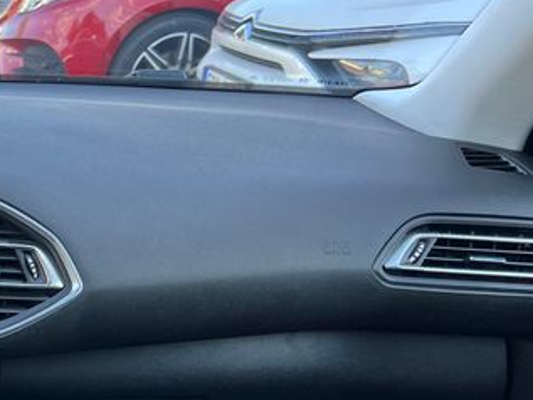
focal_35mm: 84
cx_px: -225
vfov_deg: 17.3
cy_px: 365
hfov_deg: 20.5
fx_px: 1294
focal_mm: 5.7
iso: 40
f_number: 1.5
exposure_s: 1/121
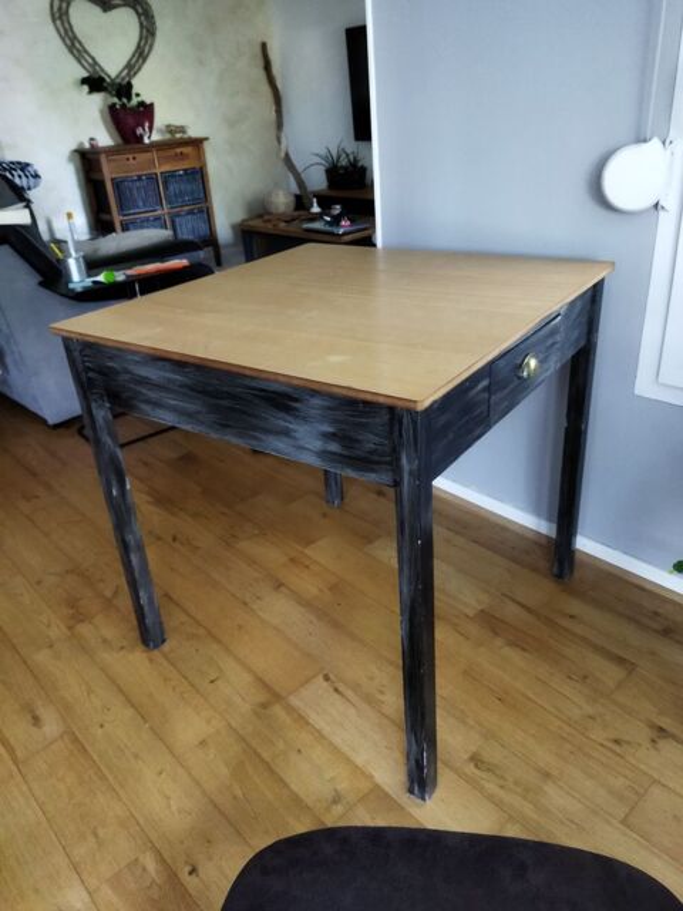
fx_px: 710
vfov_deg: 65.3
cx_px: 342
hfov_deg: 51.4
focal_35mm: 27
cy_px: 456
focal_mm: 4.71
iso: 600
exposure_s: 1/25
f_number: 1.79
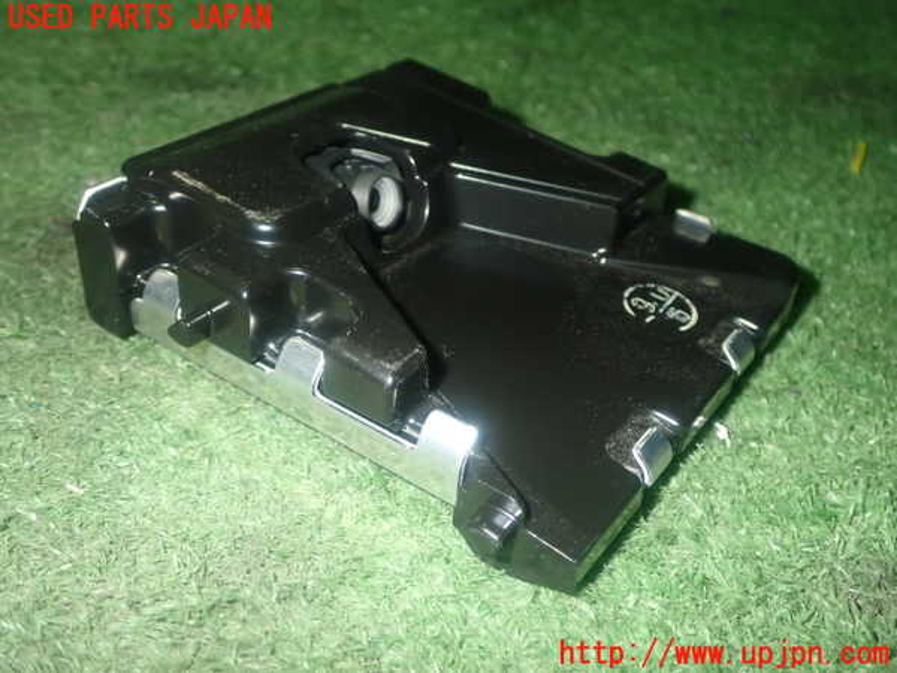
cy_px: 336
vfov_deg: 37.7
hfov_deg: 49.0
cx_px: 448
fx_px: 985
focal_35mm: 38
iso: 640
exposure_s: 1/40
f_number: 8
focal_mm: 6.83
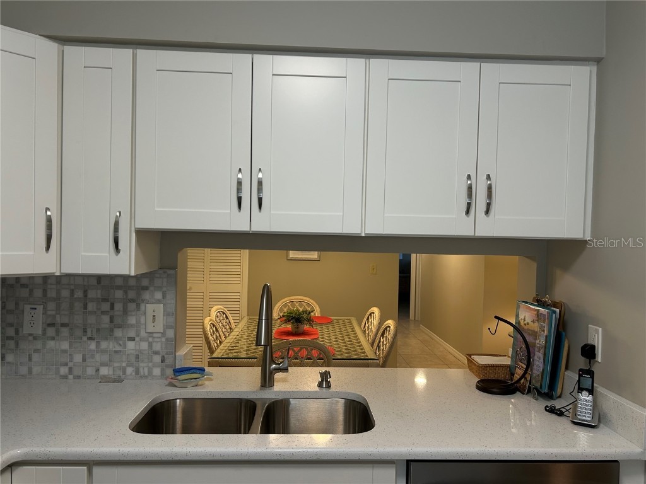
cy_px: 242
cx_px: 323
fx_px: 485
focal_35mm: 26
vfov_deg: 53.1
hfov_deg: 67.3
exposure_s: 1/120
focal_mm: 5.7
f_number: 1.5
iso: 80
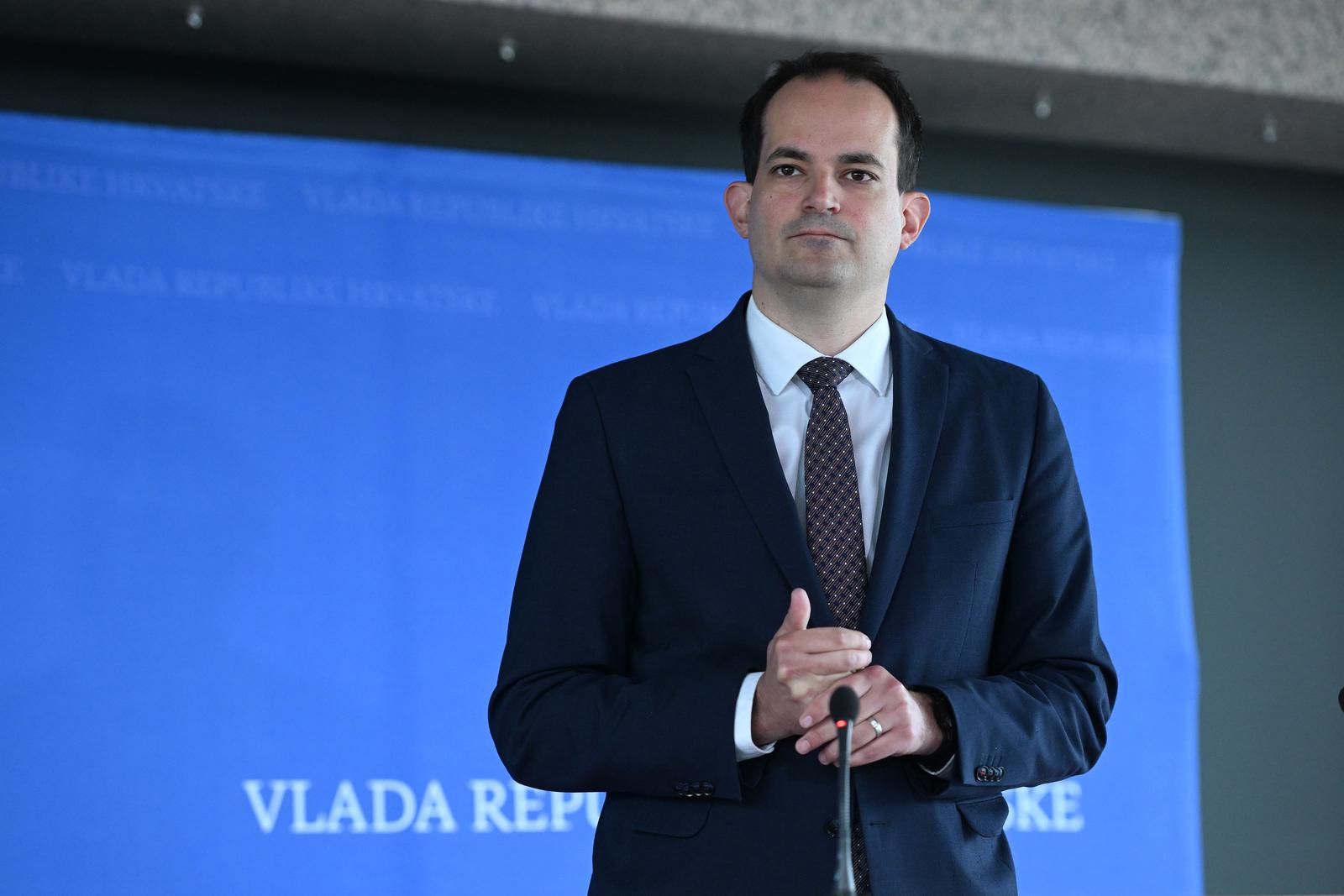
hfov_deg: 17.1
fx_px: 4480
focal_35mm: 120
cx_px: 672
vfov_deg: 11.4
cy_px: 448
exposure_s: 1/160
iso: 3600
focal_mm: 120
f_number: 4
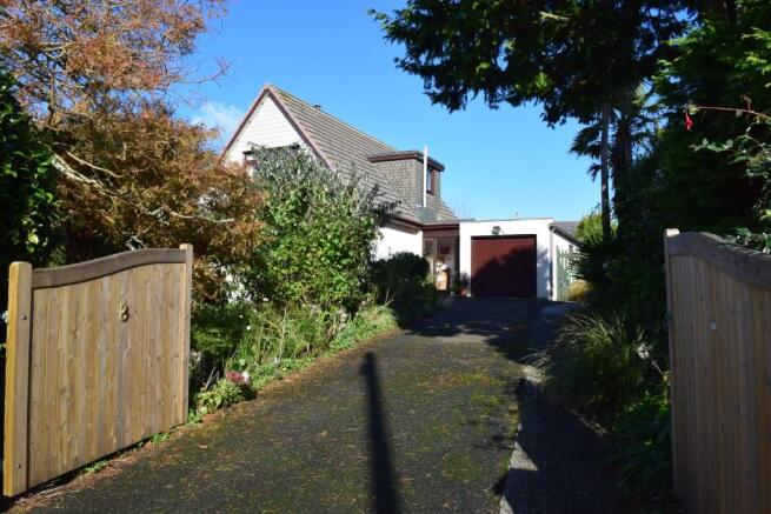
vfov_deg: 48.0
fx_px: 578
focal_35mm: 27
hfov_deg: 67.4
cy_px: 257
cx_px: 386
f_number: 11
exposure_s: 1/400
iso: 400
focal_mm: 18
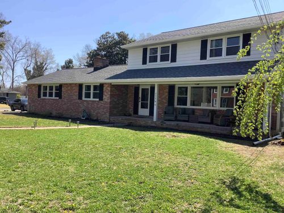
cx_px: 142
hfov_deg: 58.4
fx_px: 254
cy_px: 106
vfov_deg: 45.4
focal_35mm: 31
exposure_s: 1/799
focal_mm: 3.3
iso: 25
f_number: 2.4
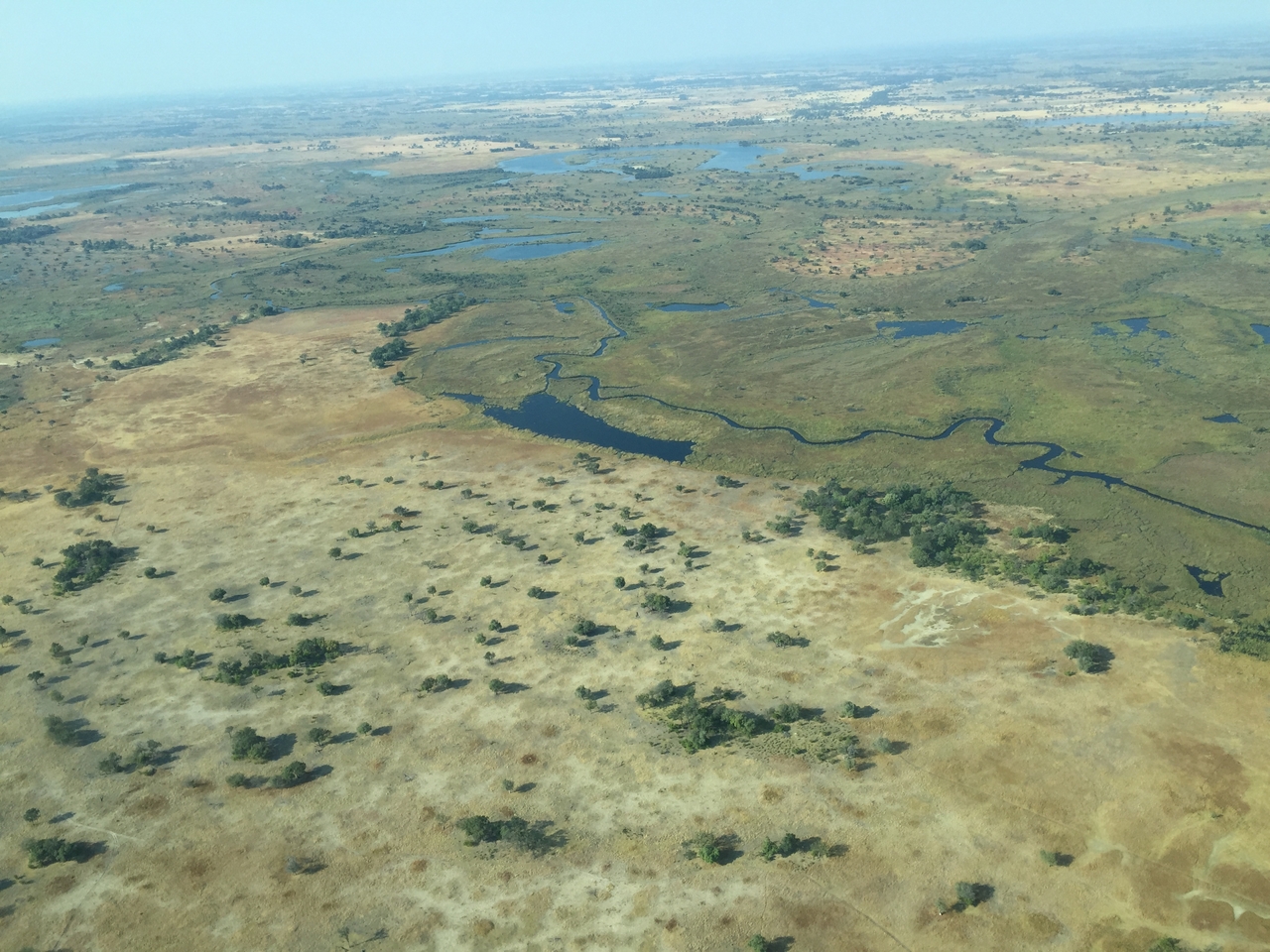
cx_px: 635
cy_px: 476
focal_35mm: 29
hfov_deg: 61.7
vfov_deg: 48.2
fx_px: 1064
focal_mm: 4.15
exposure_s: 1/1130
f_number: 2.2
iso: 32
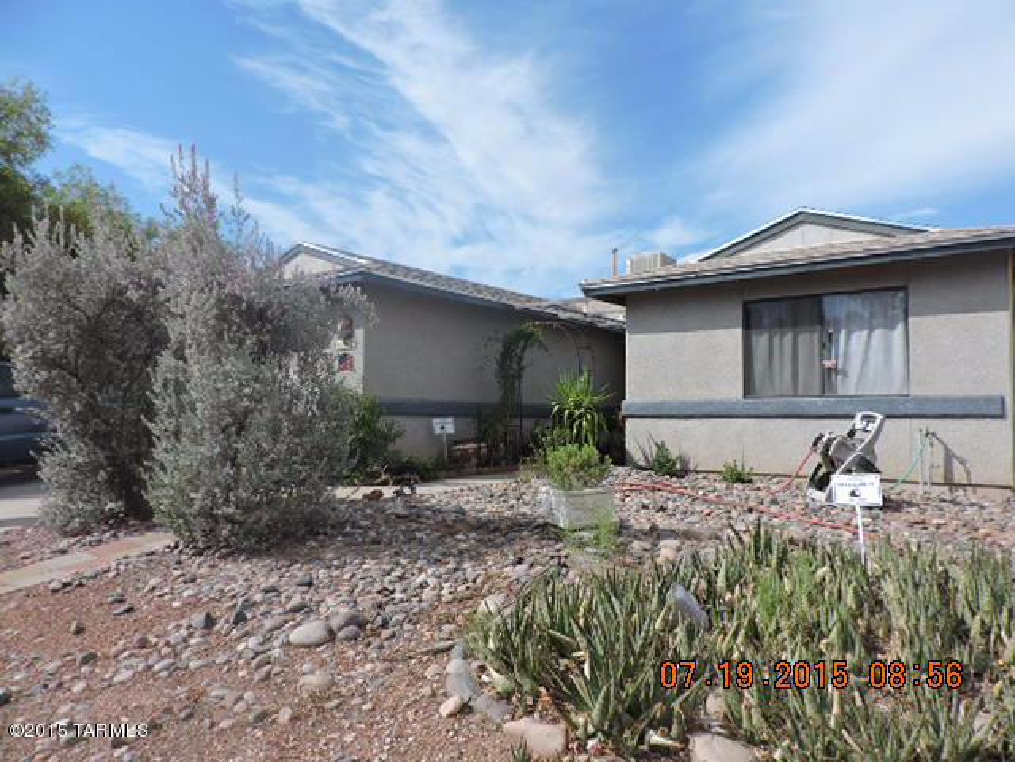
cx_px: 508
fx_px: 704
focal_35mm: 24
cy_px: 381
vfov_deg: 56.8
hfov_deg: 71.6
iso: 100
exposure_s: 1/1250
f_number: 3
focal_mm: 4.3
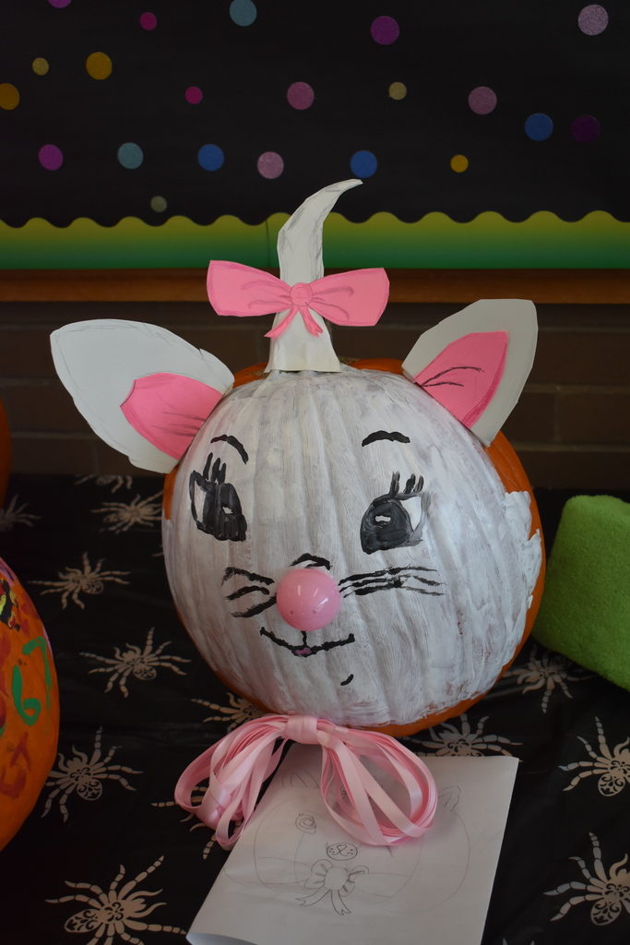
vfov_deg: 43.6
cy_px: 472
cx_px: 315
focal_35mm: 45
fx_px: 1181
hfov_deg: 29.9
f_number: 4.2
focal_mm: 30
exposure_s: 1/500
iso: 800
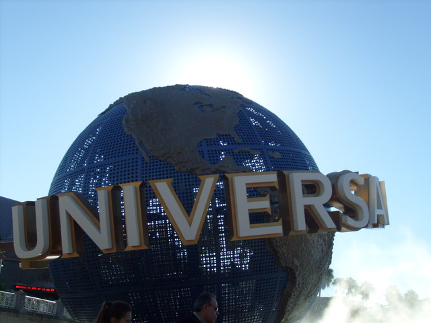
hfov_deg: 43.9
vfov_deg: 33.6
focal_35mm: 43
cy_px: 162
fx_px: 535
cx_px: 216
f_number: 7.7
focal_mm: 7.2
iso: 80
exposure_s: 1/250
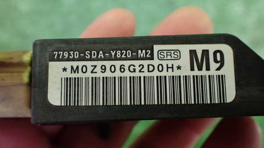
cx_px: 137
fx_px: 238
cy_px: 70
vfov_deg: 34.6
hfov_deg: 58.0
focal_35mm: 34
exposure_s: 1/30
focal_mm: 5.4
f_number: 2.3
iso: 800
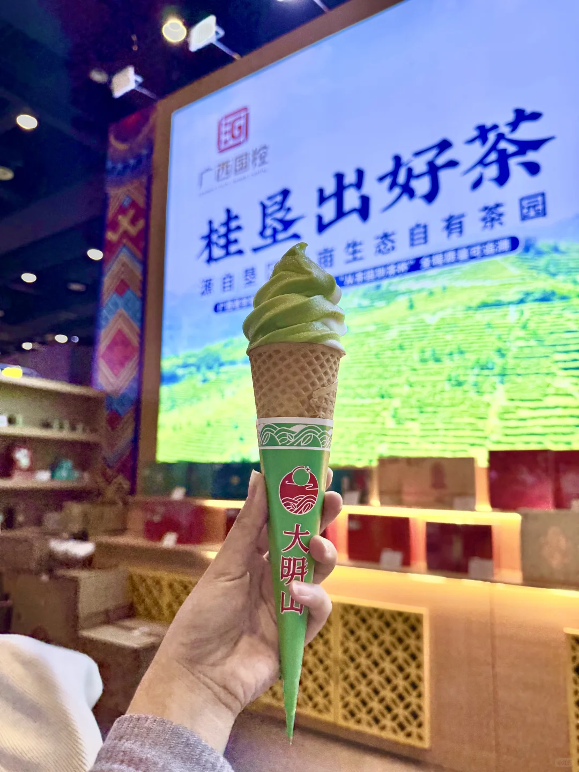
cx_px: 290
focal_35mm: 24
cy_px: 386
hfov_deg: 56.8
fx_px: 535
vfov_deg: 71.6
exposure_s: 1/528
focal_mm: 6.76
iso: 80
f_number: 1.78
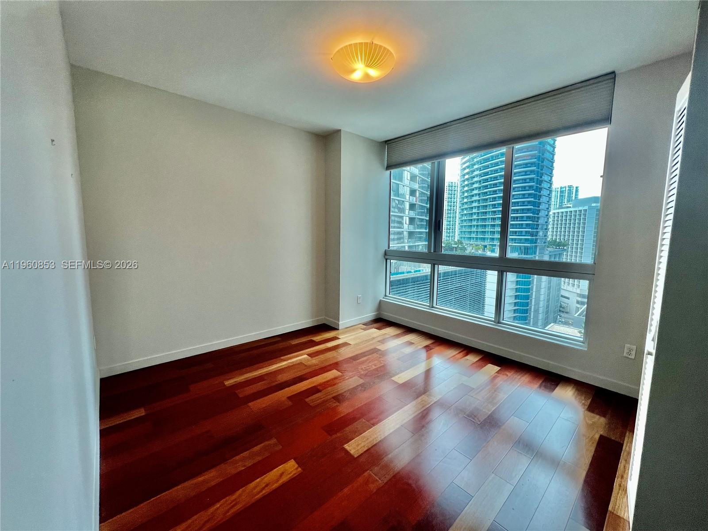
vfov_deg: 89.9
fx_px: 266
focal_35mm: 13
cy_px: 266
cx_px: 354
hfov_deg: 106.2
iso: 80
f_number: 1.8
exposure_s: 1/120
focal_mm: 1.57
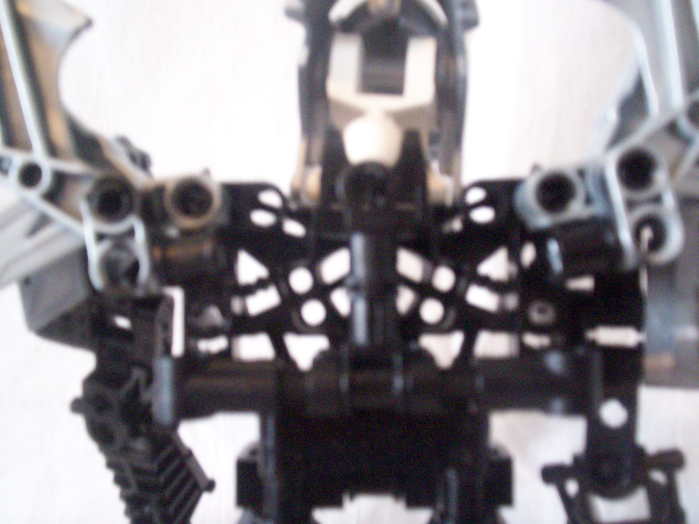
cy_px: 262
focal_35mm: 36
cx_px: 350
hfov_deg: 51.4
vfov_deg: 39.7
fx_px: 727
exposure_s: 1/8
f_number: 4.5
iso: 400
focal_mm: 5.9
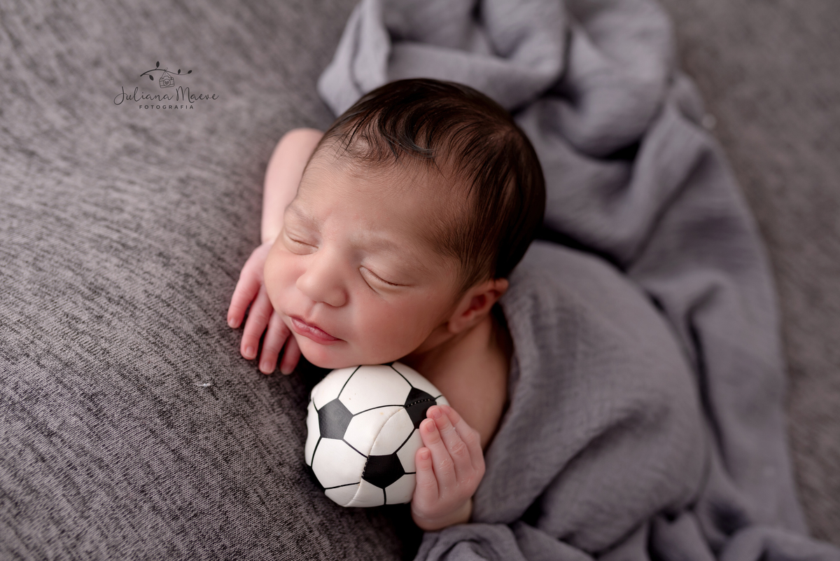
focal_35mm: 35
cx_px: 420
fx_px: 817
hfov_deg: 54.4
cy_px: 280
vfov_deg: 37.9
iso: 125
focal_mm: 35
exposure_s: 1/125
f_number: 2.8
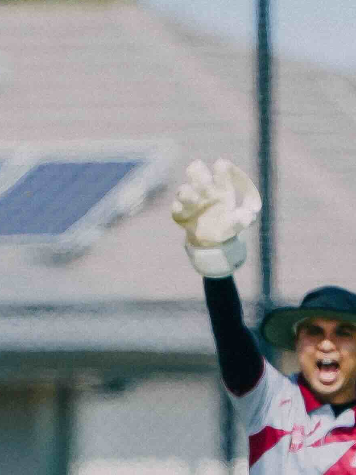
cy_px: 181
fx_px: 40280
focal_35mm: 2937
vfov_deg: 0.7
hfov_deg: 0.5
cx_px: 169
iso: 200
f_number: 6.3
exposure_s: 1/1000
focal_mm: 600
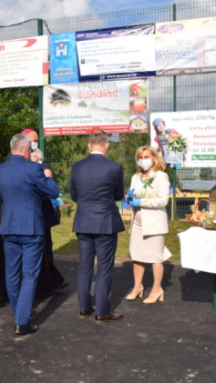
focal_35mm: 43
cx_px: 2
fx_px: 438
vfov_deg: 47.3
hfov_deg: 26.3
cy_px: 191
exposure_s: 1/200
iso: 100
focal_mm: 18
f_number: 11
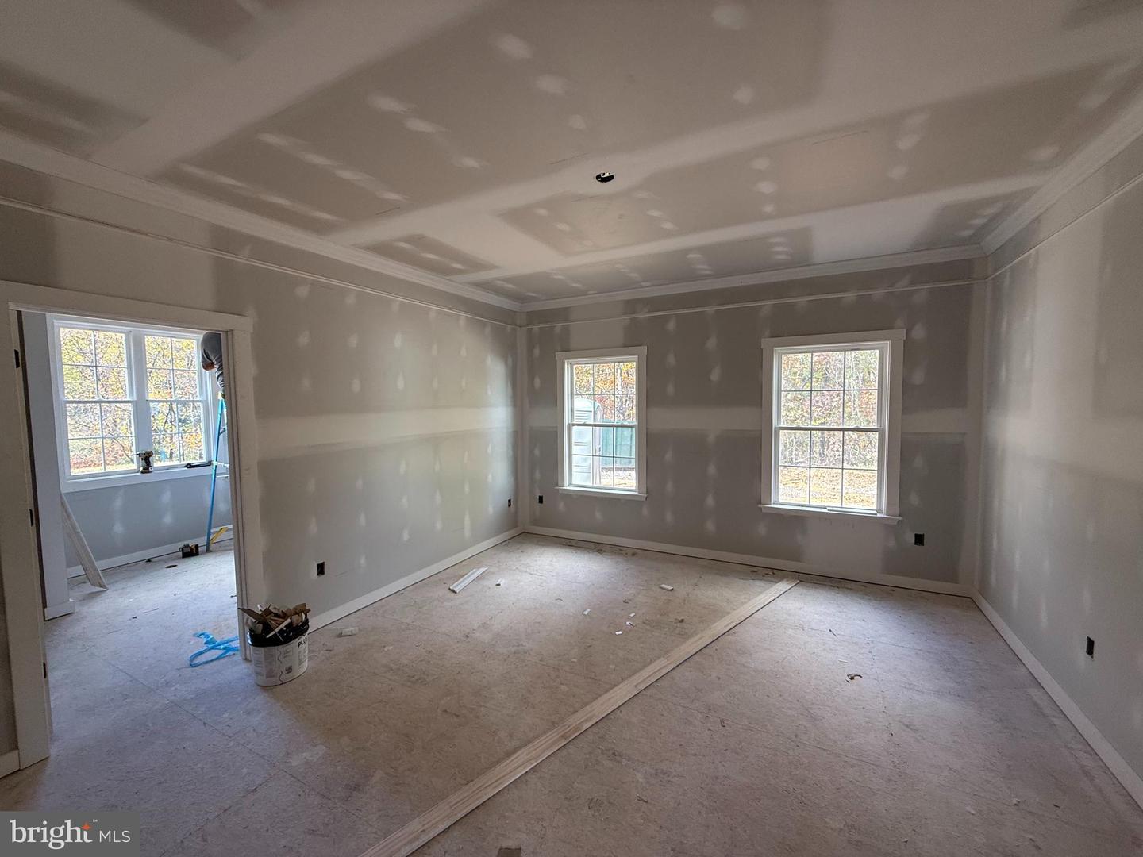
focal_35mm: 14
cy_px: 428
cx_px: 572
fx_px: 462
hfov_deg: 102.1
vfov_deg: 85.7
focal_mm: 2.22
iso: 125
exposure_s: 1/99
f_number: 2.2
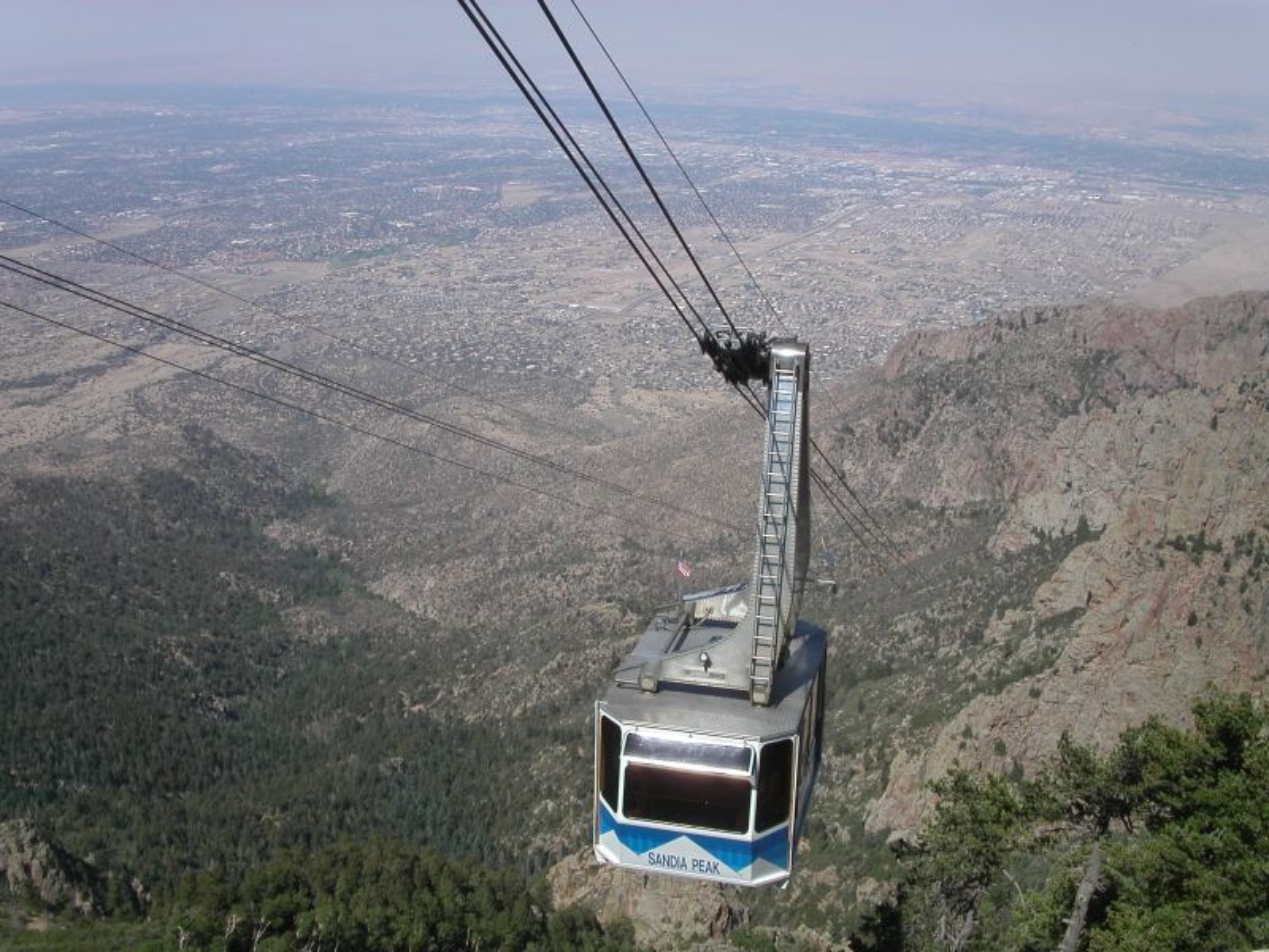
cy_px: 476
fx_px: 1393
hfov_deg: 49.0
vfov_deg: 37.7
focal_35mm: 38
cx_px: 634
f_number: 8
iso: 100
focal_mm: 7.8
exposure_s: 1/350
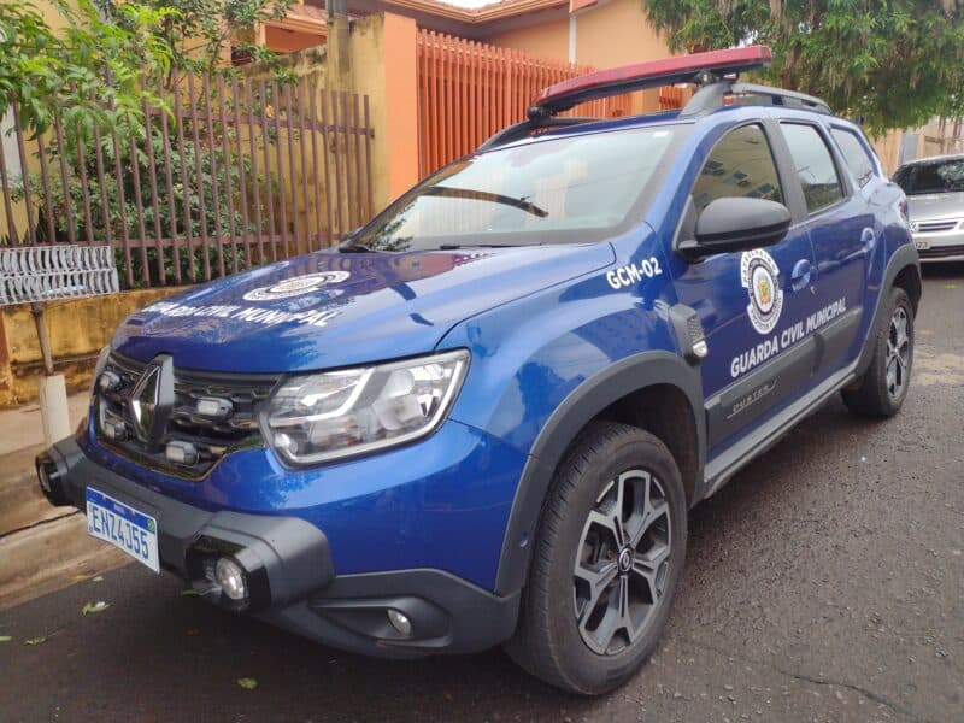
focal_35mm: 27
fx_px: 752
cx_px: 482
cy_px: 362
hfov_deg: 65.3
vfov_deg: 51.4
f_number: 1.7
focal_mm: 4.71
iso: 100
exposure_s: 1/265
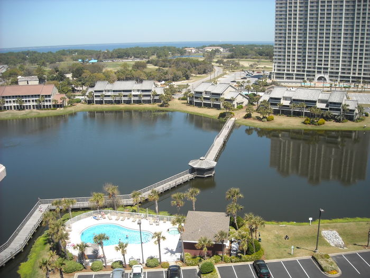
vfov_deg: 40.7
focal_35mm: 35
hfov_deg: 52.6
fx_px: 374
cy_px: 139
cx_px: 185
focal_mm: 5.7
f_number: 5.6
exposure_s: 1/209
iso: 64
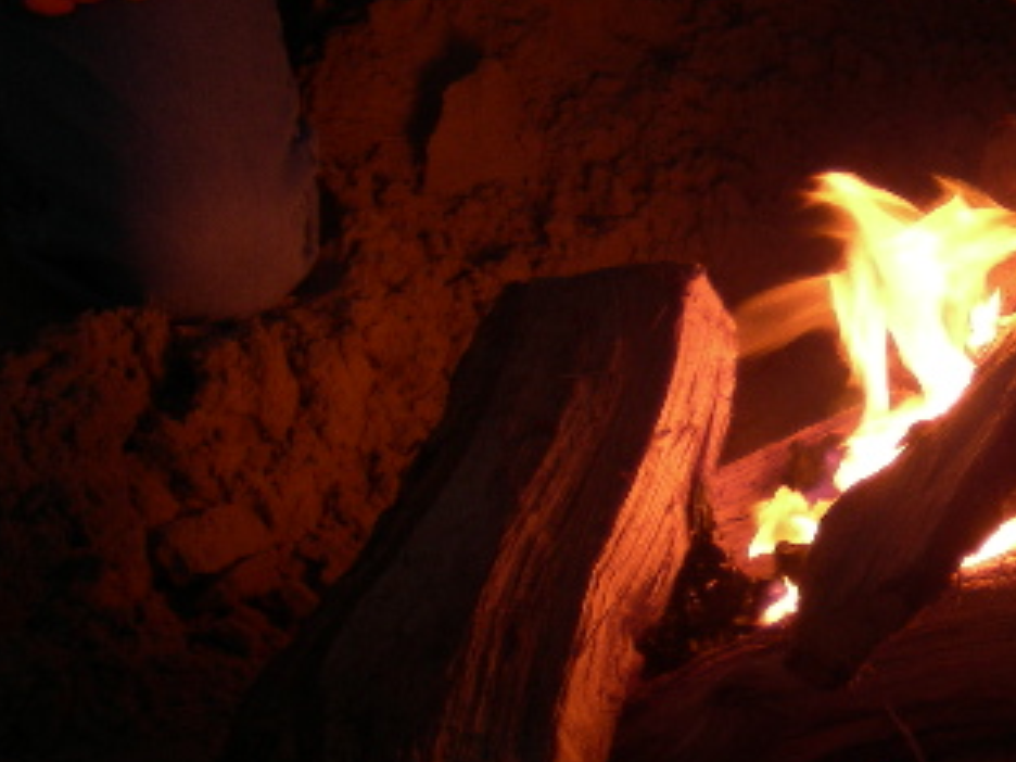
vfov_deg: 11.9
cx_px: 886
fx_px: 3669
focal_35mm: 125
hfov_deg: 15.6
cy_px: 342
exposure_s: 1/8.6
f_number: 3.5
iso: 50
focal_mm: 12.7
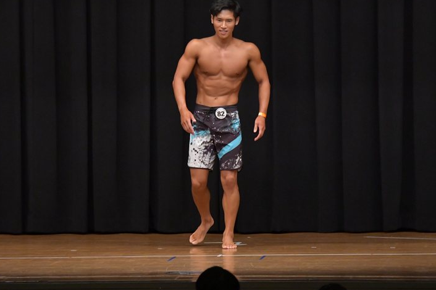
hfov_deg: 8.3
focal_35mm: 247
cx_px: 202
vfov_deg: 5.6
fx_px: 2990
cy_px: 142
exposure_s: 1/400
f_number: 5.6
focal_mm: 150
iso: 6400
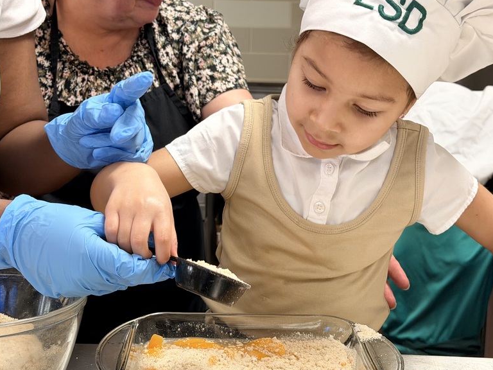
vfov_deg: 22.9
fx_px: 911
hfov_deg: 30.2
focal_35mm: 64
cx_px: 223
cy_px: 198
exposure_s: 1/60
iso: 125
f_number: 1.78
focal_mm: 6.76
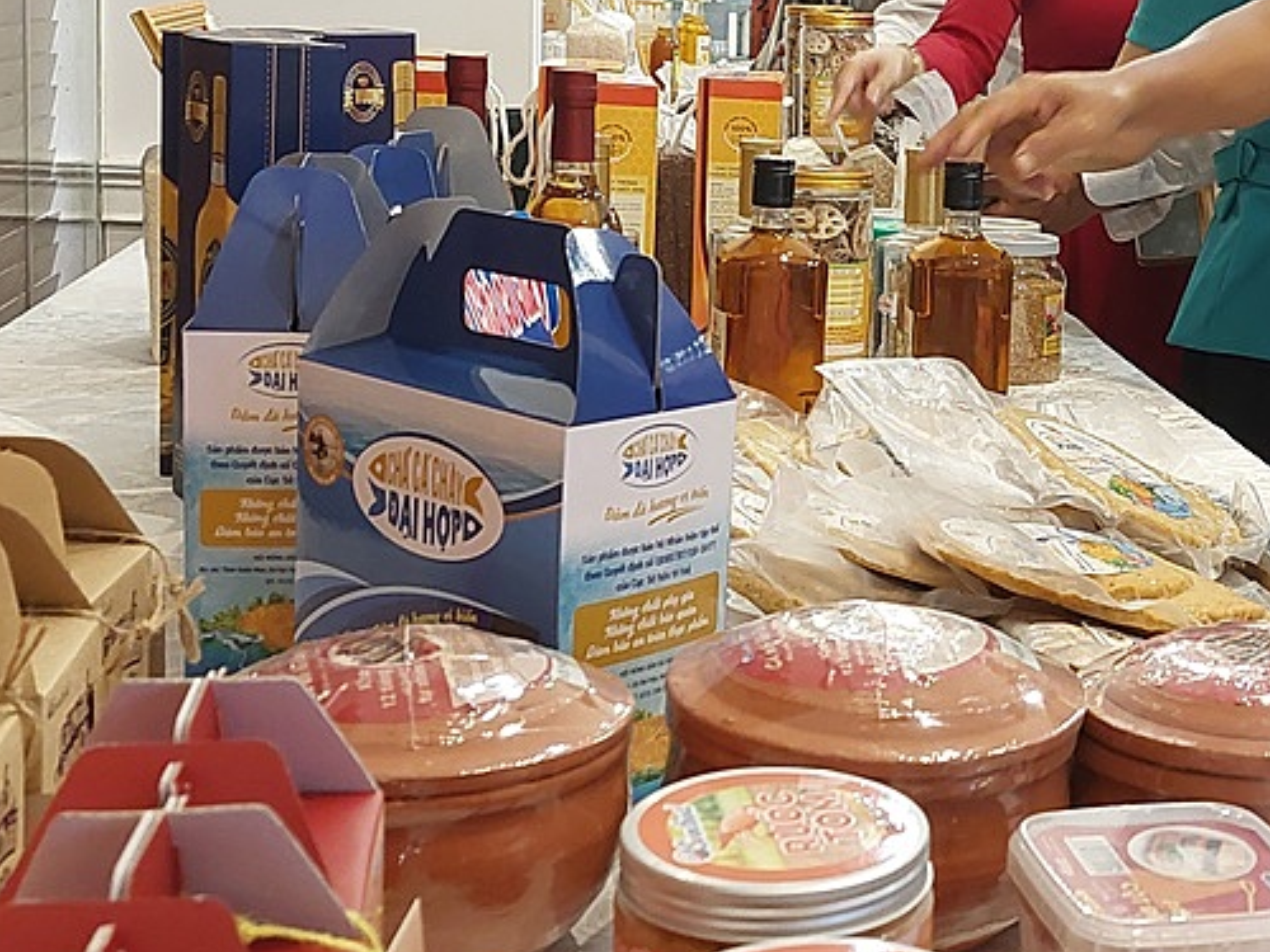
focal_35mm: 60
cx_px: 930
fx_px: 2201
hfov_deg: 31.7
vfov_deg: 24.3
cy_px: 340
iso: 500
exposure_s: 1/33
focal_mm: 5.23
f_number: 1.8
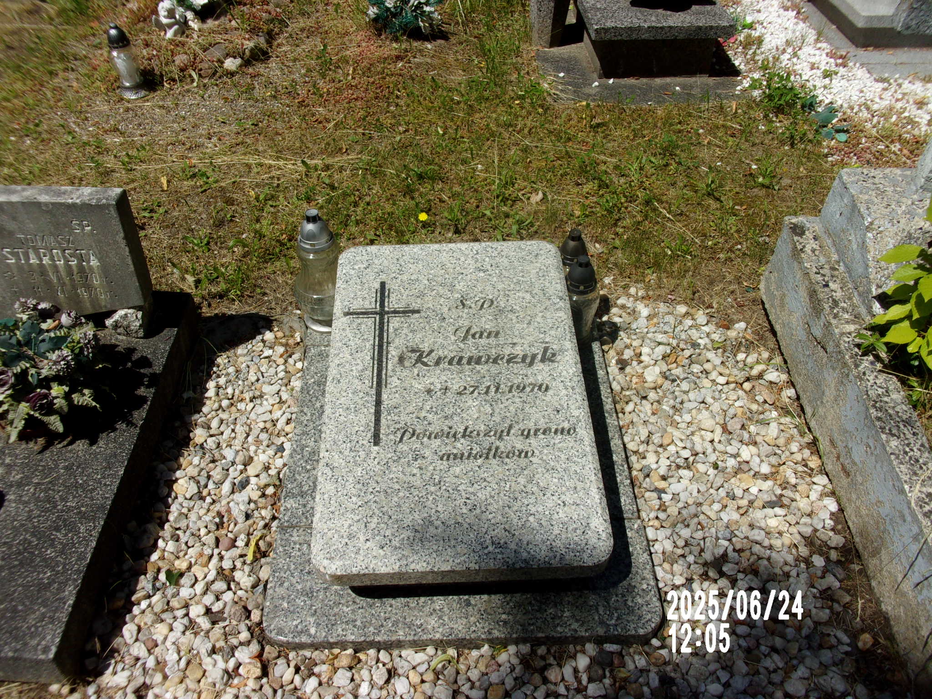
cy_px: 350
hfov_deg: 63.4
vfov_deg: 49.7
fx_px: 754
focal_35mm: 28
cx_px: 466
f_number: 10.8
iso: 80
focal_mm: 5.1
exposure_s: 1/160
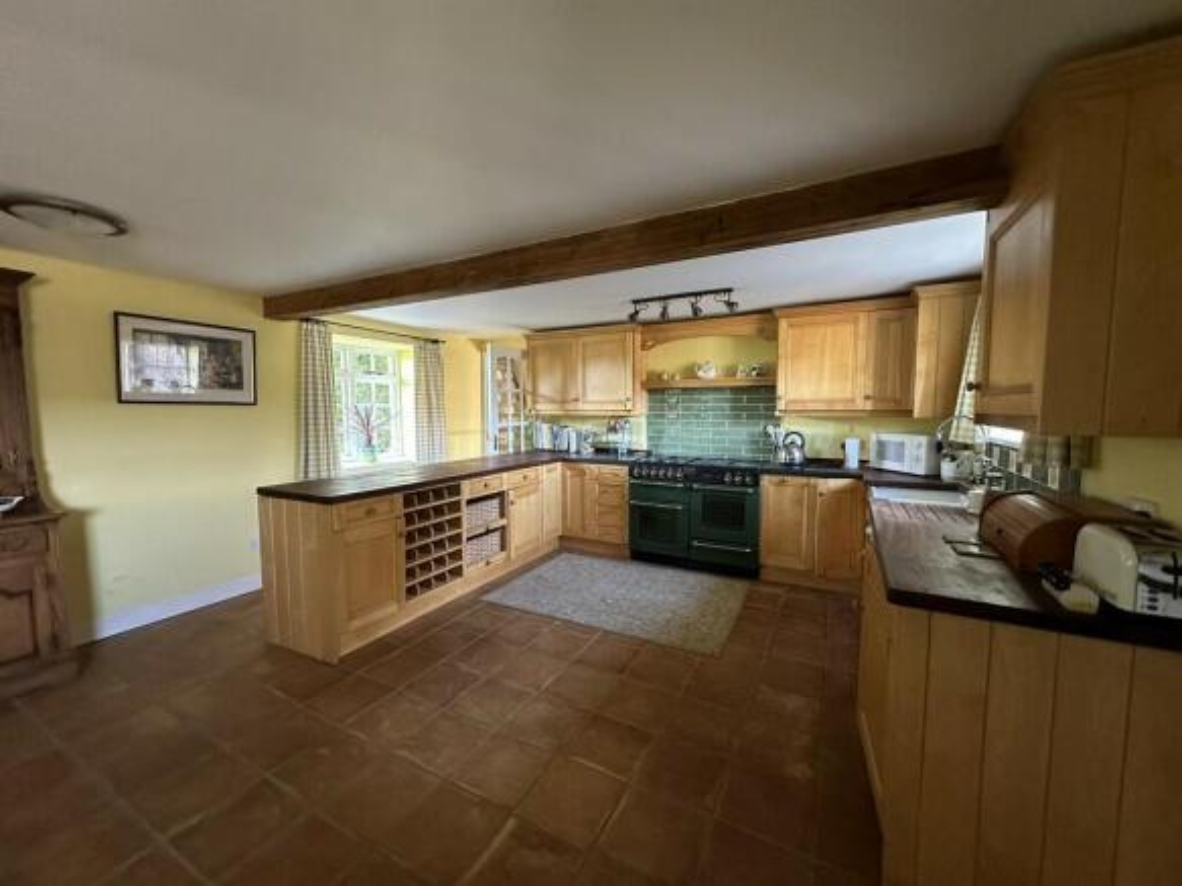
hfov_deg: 102.1
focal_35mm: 14
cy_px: 443
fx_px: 478
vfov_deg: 85.7
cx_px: 591
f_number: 2.2
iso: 500
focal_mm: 2.22
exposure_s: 1/50
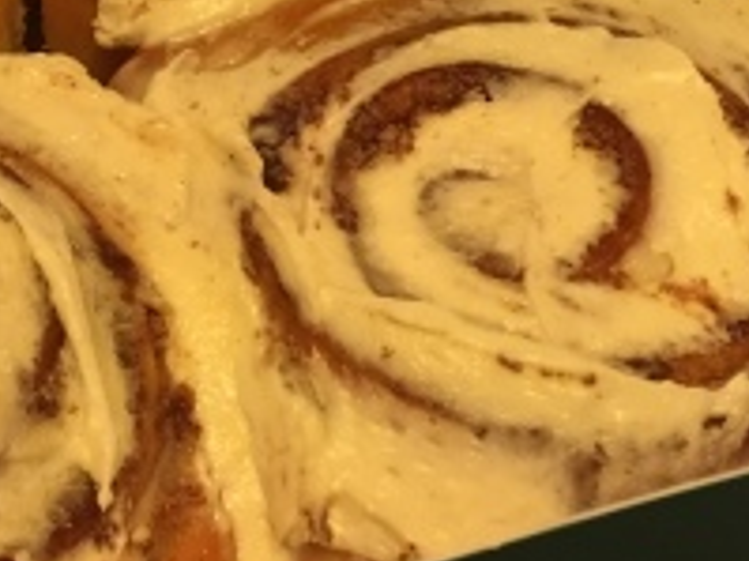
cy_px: 55
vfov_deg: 19.8
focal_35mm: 73
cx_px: 267
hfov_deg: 26.6
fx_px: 1579
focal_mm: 4.15
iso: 125
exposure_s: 1/17
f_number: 2.2
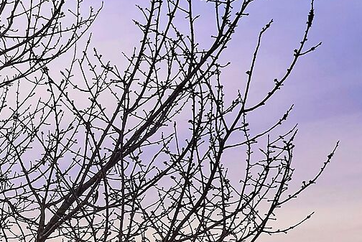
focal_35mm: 121
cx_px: -359
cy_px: 312
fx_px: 1222
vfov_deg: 11.0
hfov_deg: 14.2
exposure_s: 1/160
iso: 640
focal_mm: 25.5
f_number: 20
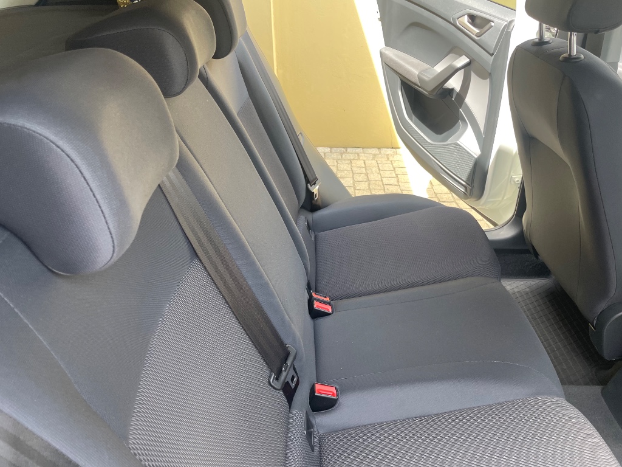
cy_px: 234
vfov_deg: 53.1
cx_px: 311
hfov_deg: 67.3
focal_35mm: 26
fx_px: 467
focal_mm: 4.2
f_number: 1.6
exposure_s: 1/121
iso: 50
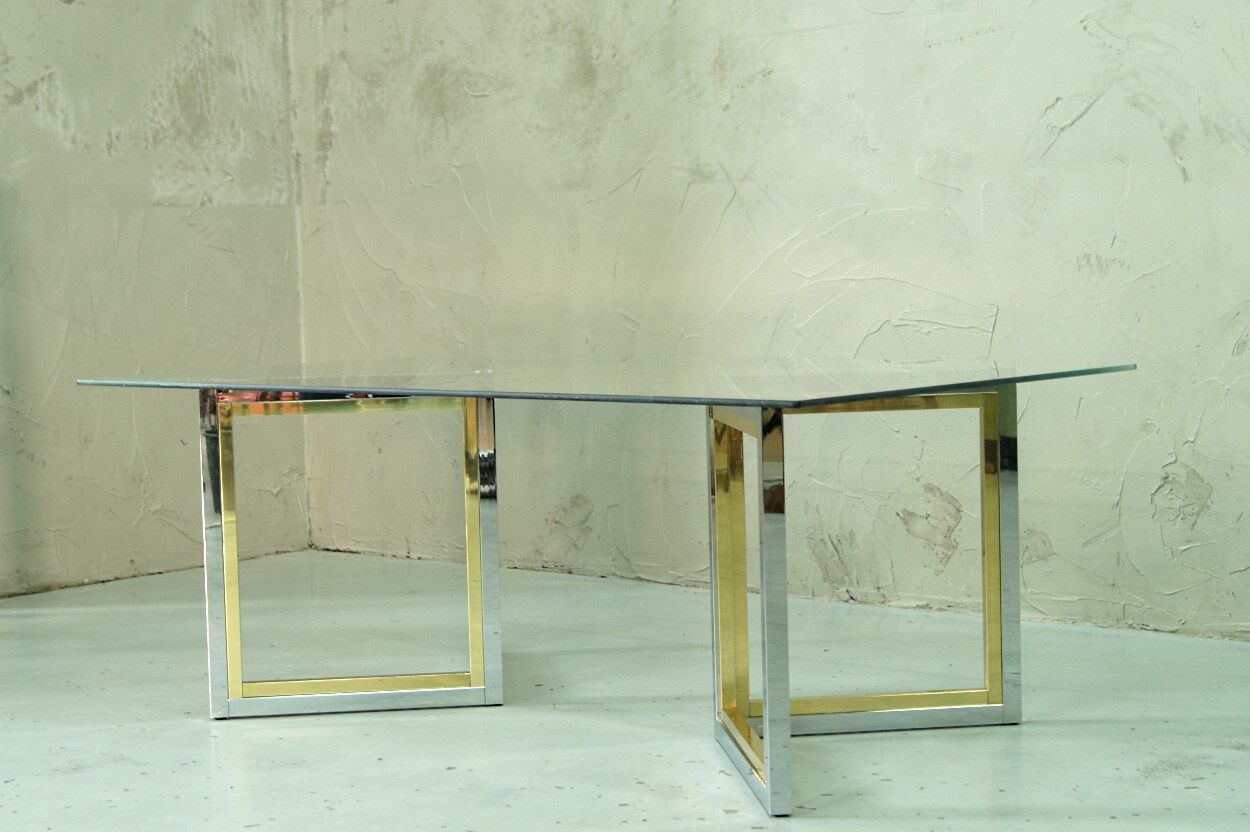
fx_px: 1822
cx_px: 625
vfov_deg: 25.7
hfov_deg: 37.9
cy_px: 416
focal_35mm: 52
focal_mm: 35
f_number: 7.1
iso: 400
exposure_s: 1/8
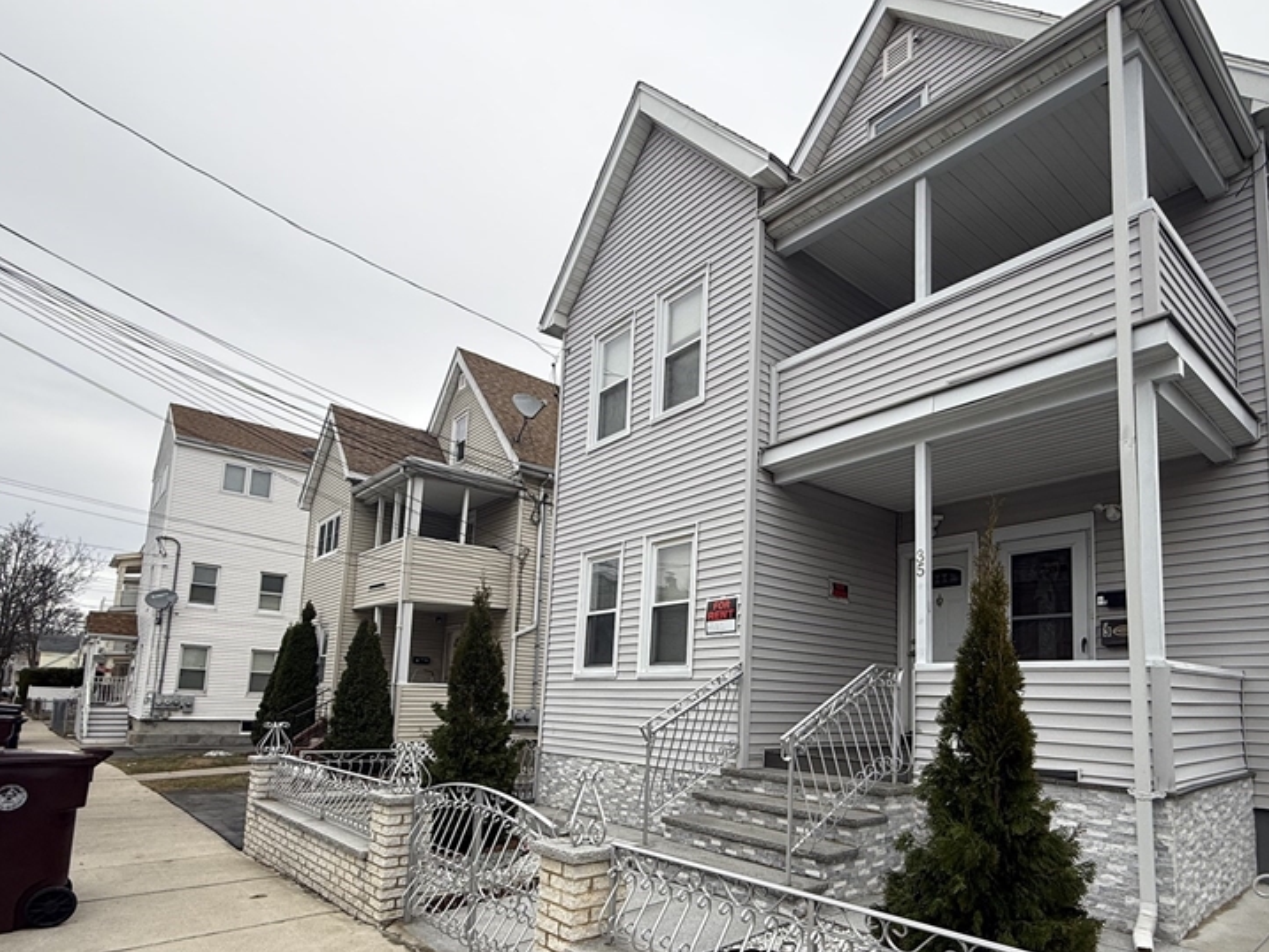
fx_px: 733
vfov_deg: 64.5
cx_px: 734
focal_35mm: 20
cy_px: 623
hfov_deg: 81.1
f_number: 2.2
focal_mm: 2.22
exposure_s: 1/338
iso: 50
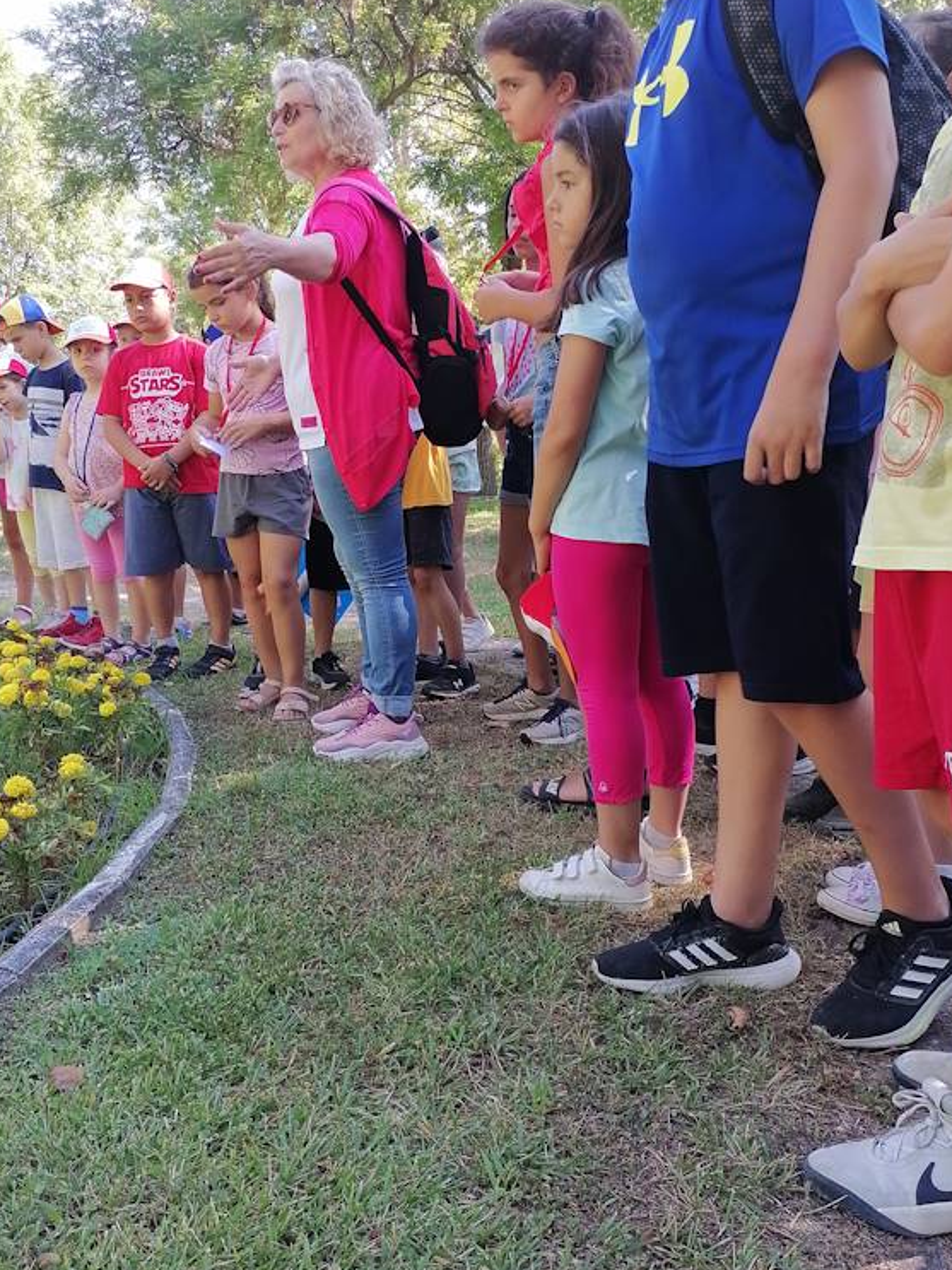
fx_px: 1284
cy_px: 663
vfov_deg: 52.6
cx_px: 408
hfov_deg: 40.6
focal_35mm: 35
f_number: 1.8
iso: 50
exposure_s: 1/142
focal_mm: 5.3
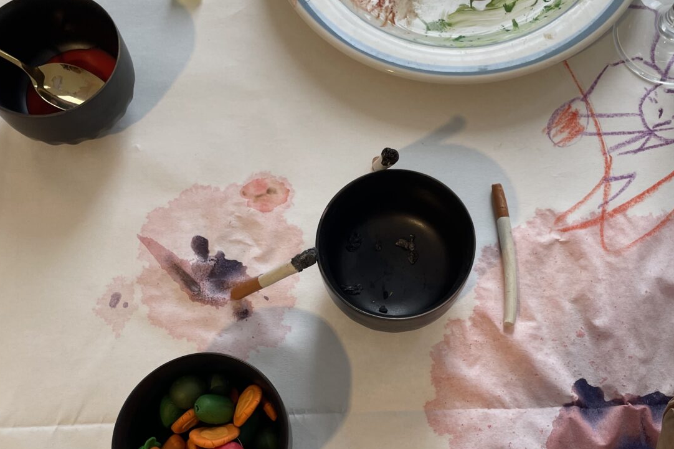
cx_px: 355
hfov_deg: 48.4
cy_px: 258
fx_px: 749
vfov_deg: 33.3
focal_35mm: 40
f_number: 1.6
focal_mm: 4.2
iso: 32
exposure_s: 1/383
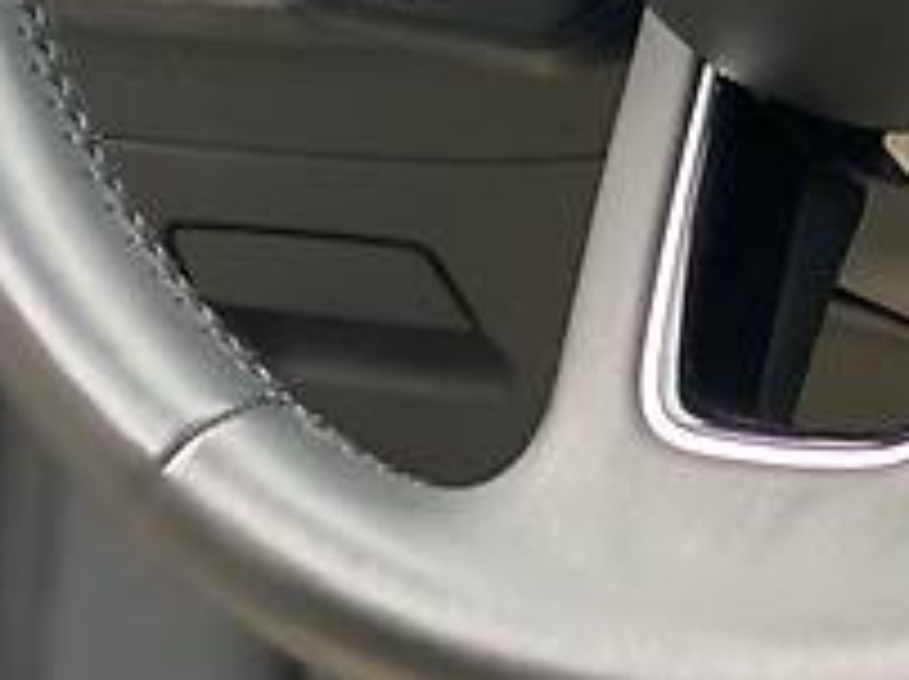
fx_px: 5403
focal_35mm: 206
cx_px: 1026
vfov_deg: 7.1
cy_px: -437
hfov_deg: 9.5
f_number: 2
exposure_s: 1/110
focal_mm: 6
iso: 250
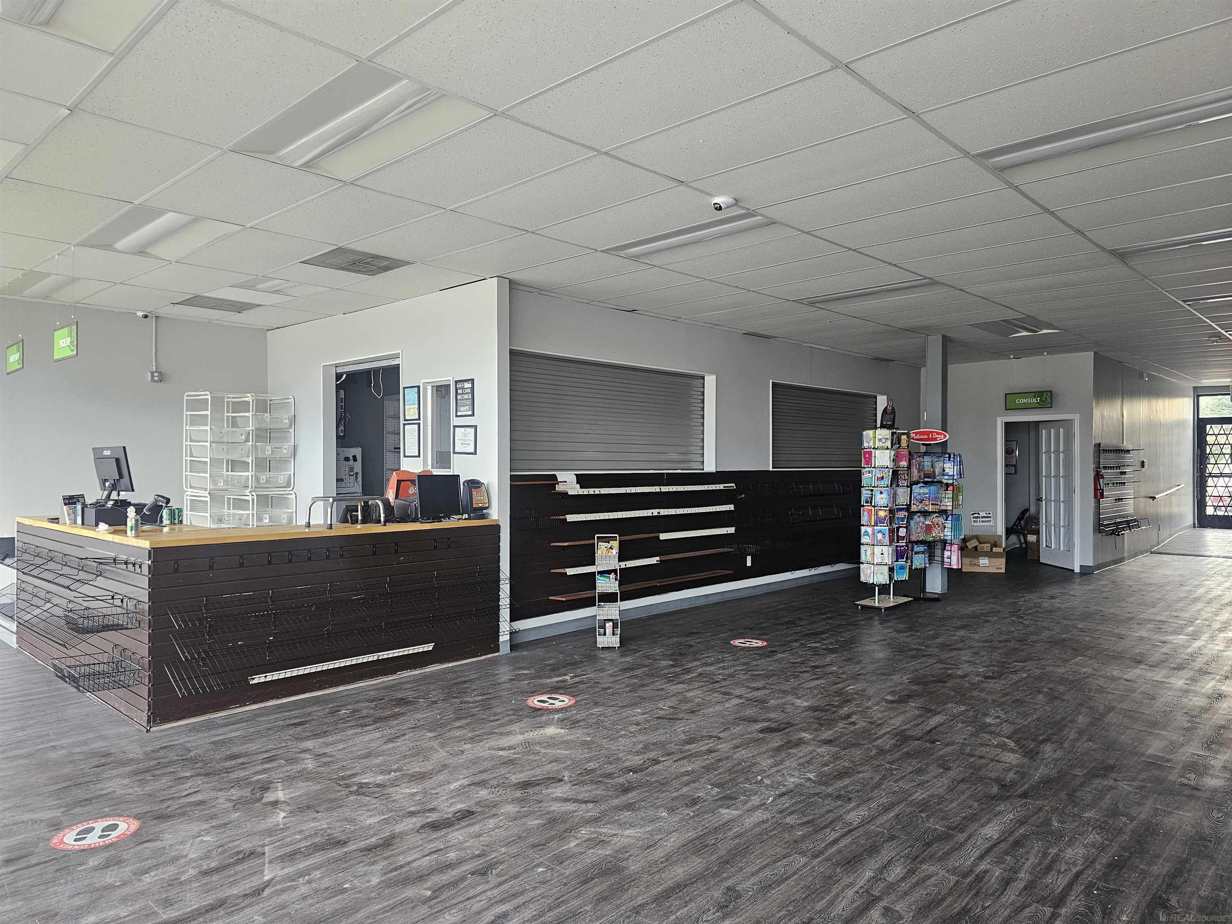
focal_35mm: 23
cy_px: 462
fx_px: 819
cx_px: 616
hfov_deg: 73.9
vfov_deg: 58.9
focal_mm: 6.3
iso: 320
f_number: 1.7
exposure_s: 1/120
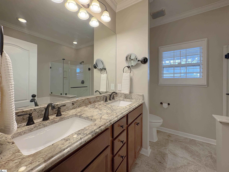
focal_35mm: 14
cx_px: 114
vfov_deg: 85.7
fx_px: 93
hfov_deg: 102.1
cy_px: 86
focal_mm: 2.22
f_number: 2.2
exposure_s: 1/120
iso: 200
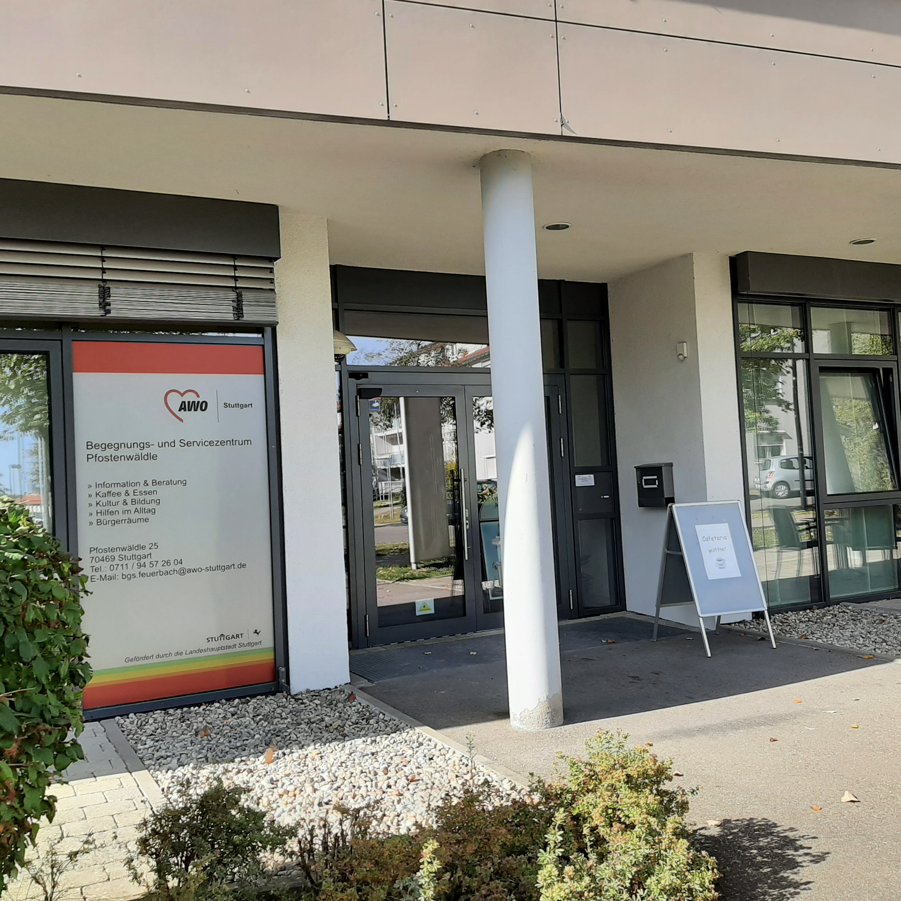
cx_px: 466
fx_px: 913
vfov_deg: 52.5
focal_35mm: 31
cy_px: 451
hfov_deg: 52.5
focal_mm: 3.93
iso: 40
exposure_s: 1/1026
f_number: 1.7
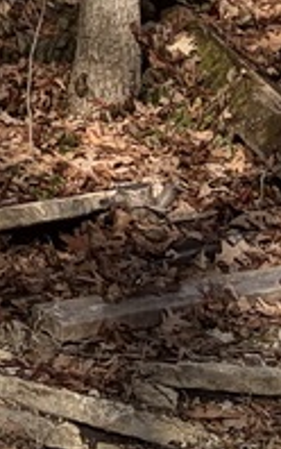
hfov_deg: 5.2
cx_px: -1092
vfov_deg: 9.5
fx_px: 2447
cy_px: -578
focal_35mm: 200
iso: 50
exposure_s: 1/2865
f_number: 1.6
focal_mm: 5.96
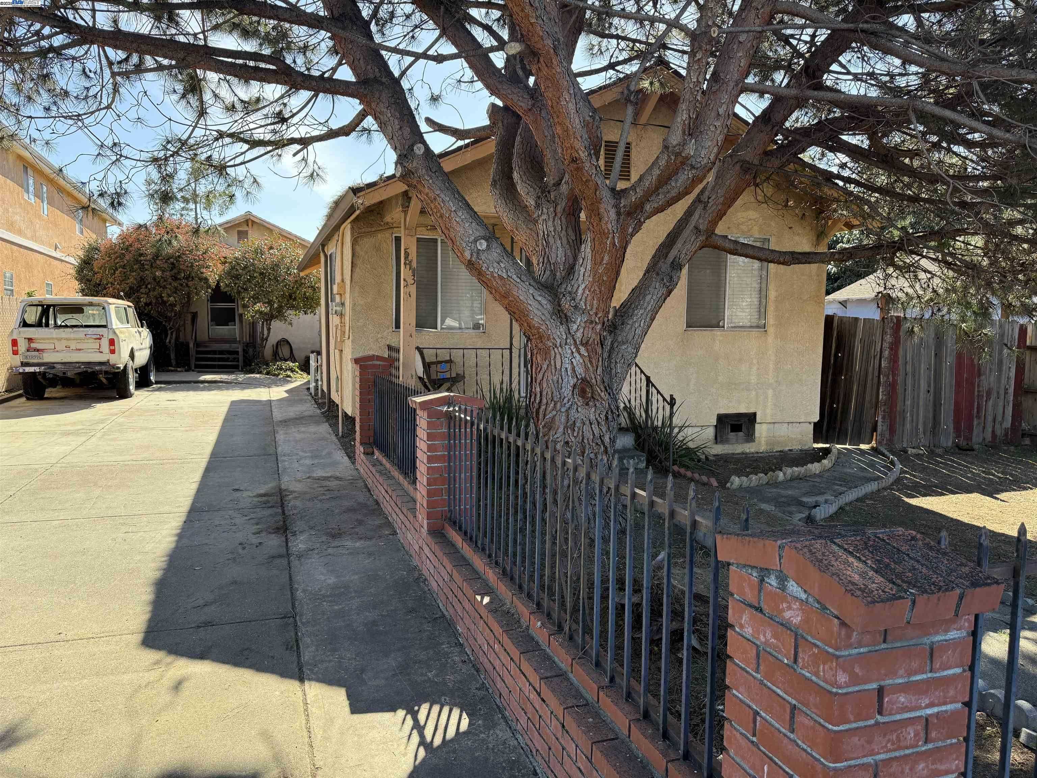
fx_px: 719
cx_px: 518
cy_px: 389
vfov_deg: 56.8
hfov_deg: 71.6
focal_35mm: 24
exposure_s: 1/1032
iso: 100
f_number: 1.78
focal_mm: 6.76
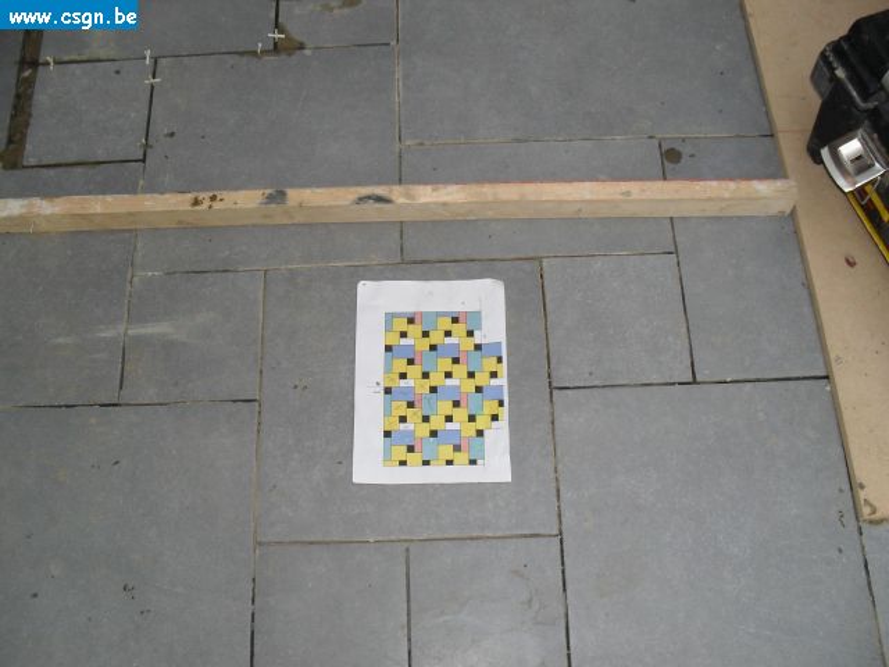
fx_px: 899
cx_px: 444
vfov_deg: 40.7
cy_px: 334
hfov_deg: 52.6
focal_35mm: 35
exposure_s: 1/45
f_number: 3.2
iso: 200
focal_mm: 6.3
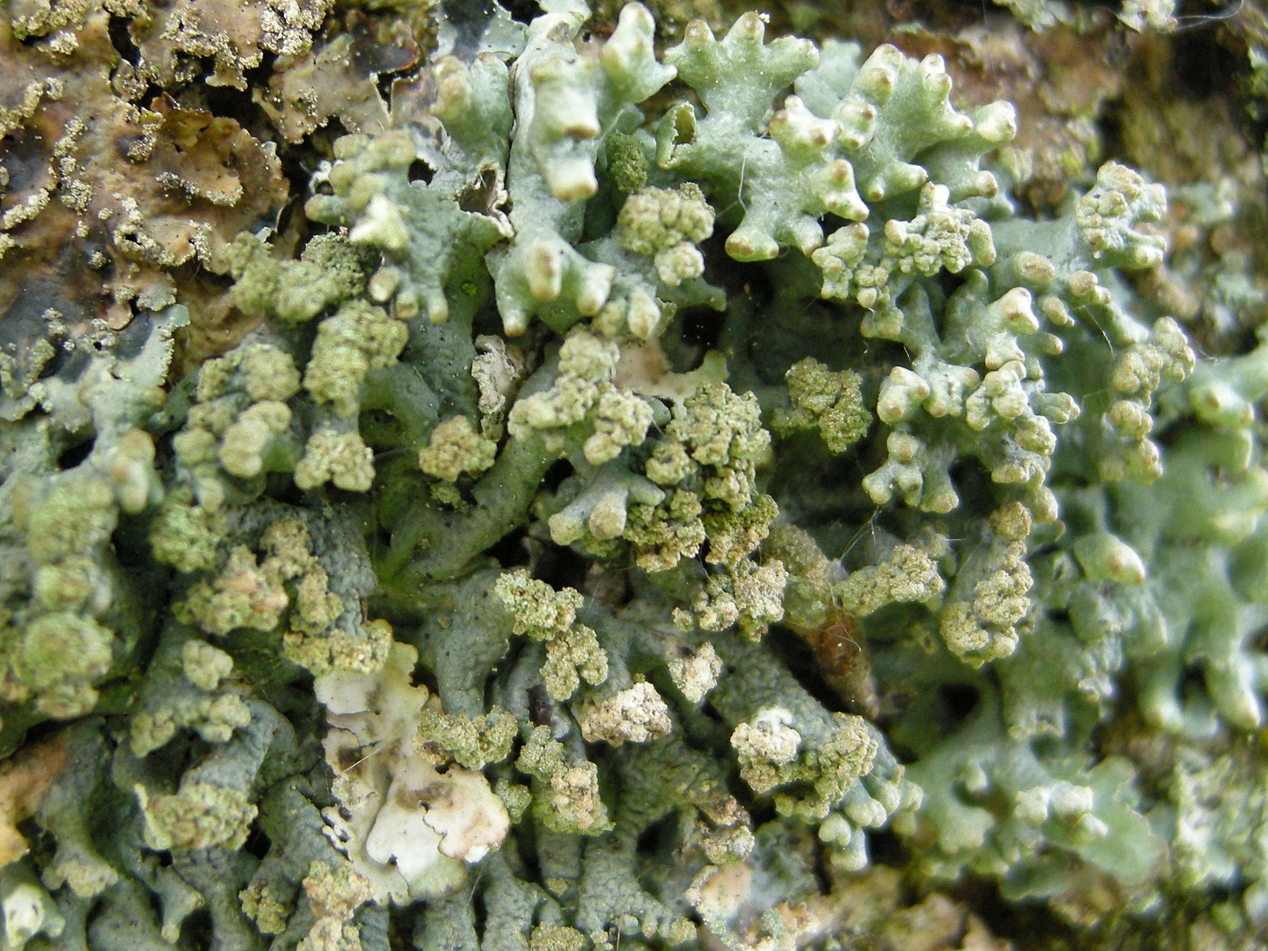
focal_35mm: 35
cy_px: 476
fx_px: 1282
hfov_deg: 52.6
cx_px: 634
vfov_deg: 40.7
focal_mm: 7.5
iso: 146
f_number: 2.7
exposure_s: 1/52
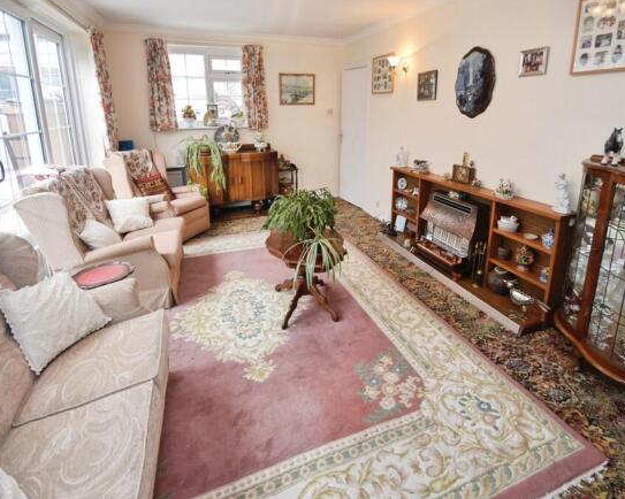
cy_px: 249
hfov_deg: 89.4
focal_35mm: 17
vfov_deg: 76.9
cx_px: 342
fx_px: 314
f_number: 4
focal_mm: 10
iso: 450
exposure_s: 1/60
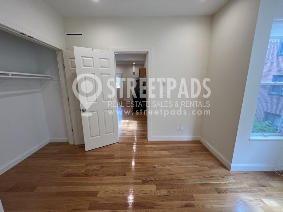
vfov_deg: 89.9
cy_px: 106
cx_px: 142
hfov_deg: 106.2
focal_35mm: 13
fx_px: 106
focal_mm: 1.57
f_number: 1.8
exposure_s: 1/120
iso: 125
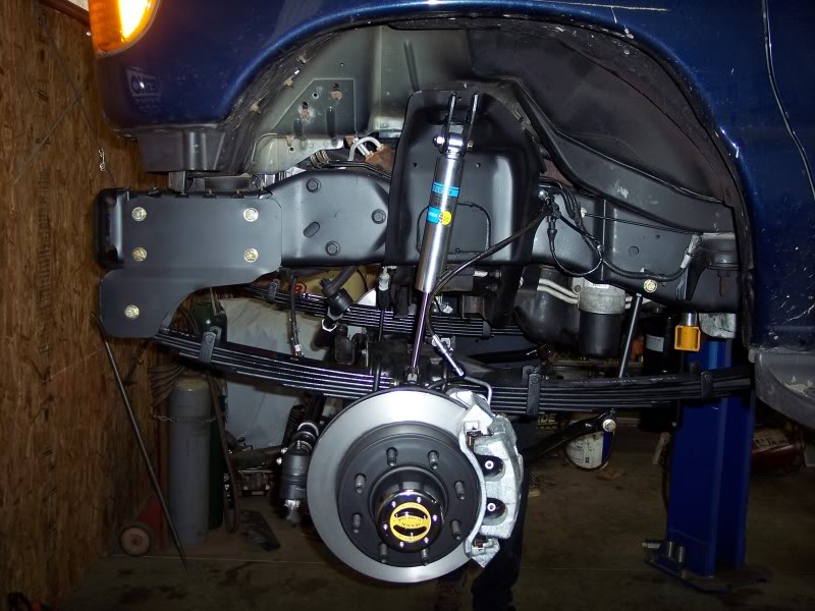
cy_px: 306
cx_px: 408
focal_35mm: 39
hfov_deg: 47.9
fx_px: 918
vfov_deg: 36.8
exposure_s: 1/60
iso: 100
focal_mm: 8
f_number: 2.8
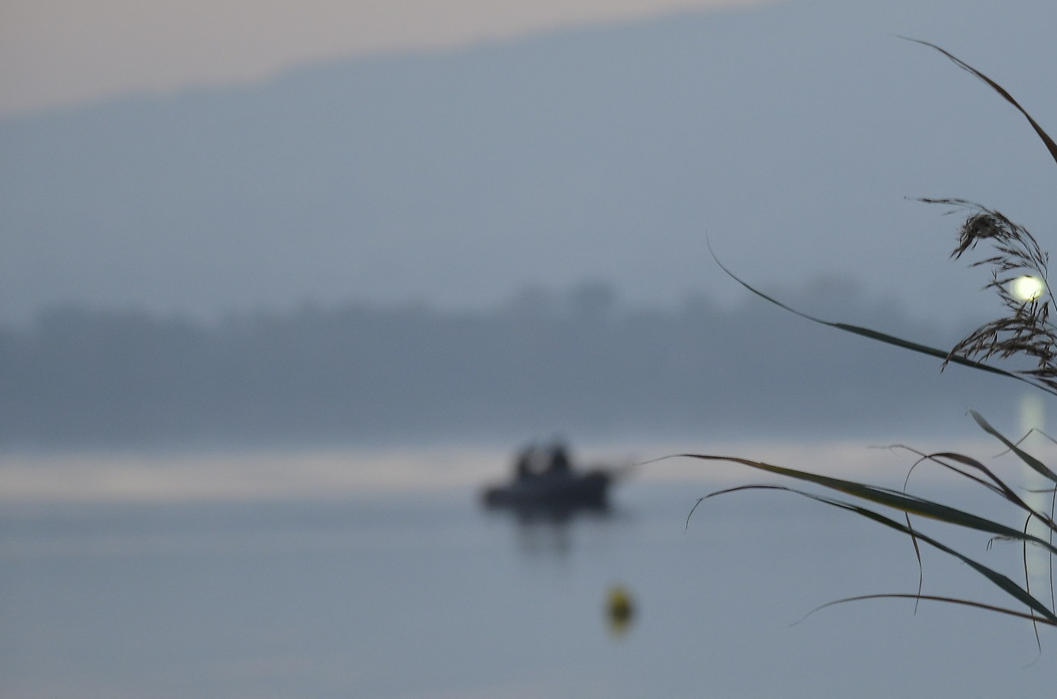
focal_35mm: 301
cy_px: 354
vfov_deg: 4.5
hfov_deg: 6.8
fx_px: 8818
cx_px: 940
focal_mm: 112
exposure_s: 1/60
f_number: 8
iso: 400
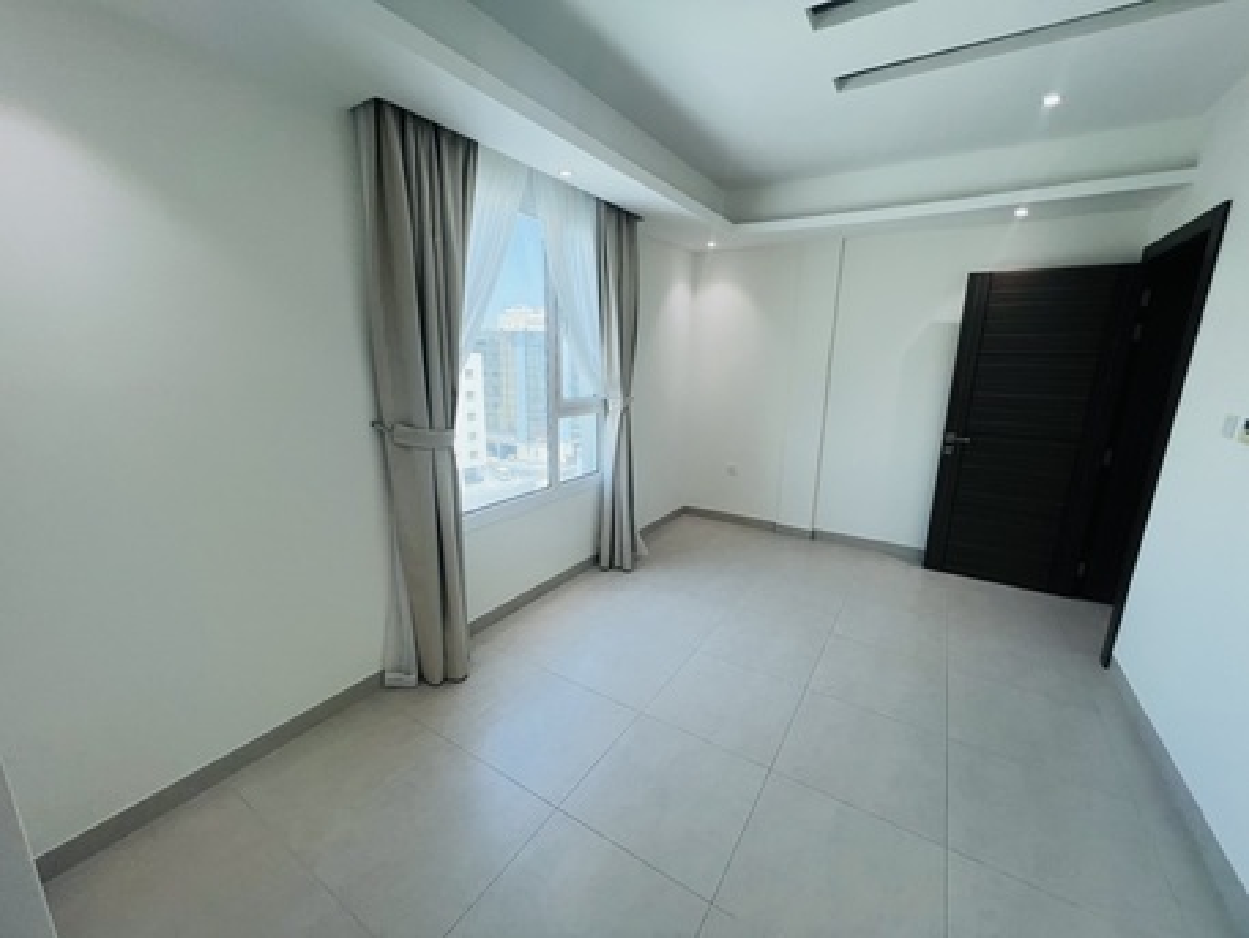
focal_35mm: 13
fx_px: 469
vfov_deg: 89.9
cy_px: 469
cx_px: 624
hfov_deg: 106.2
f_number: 1.8
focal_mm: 1.57
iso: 40
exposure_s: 1/99
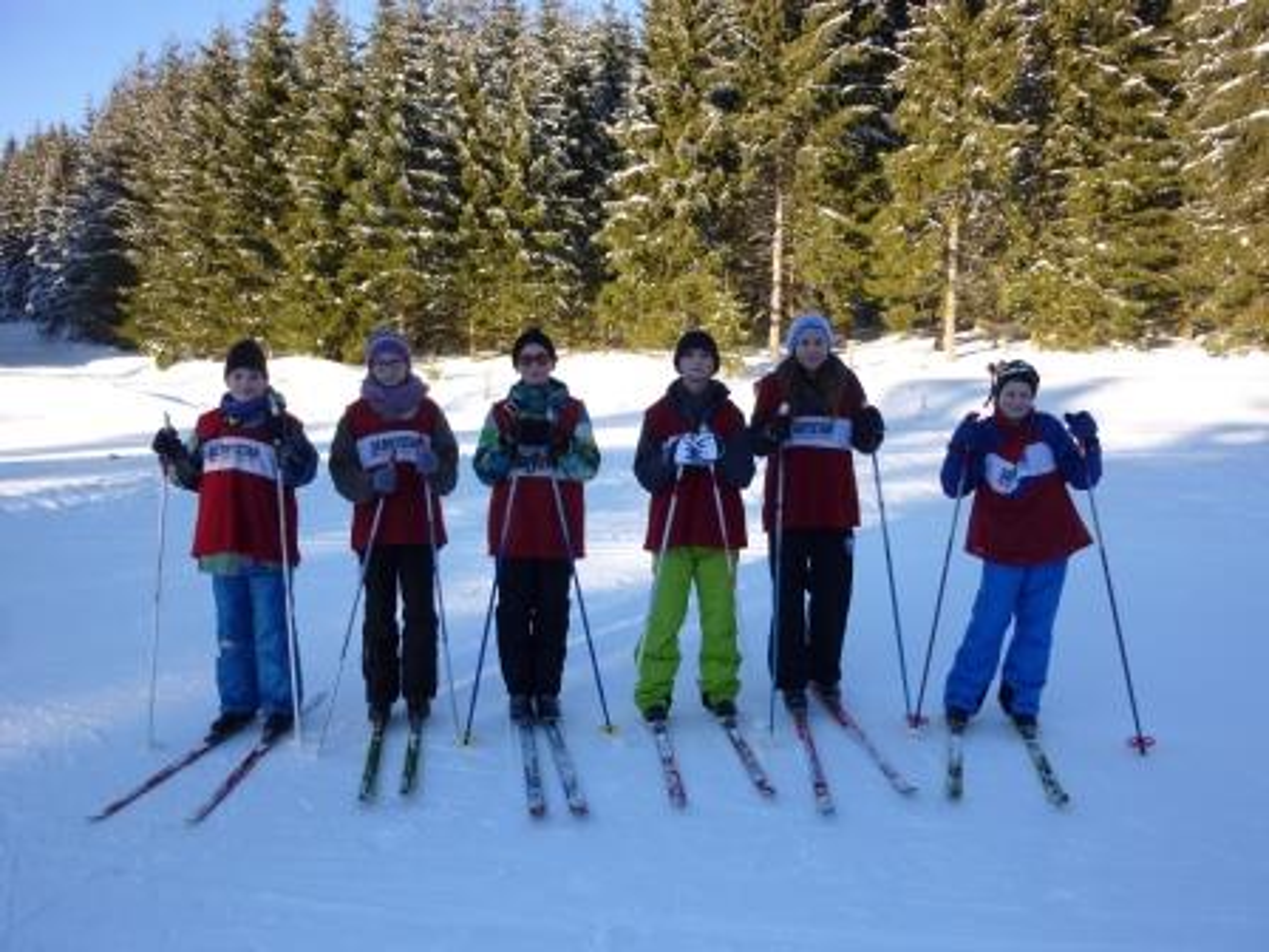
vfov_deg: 54.9
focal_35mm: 25
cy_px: 476
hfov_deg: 69.4
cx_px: 634
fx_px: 916
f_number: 3.3
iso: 80
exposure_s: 1/200
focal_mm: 4.5
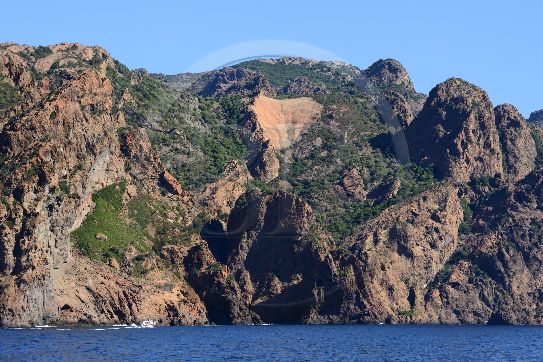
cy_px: 181
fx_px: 1583
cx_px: 272
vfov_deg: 13.0
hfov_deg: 19.5
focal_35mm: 105
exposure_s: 1/640
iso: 400
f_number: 10
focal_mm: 105
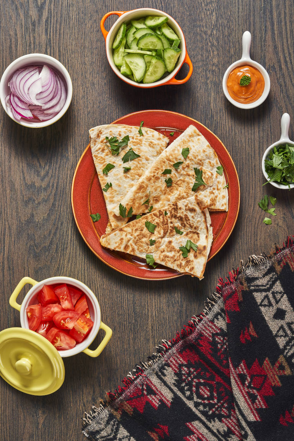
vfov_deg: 22.6
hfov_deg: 15.2
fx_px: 1102
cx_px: 147
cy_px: 220
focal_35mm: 90
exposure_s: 1/125
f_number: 8
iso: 100
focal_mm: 90
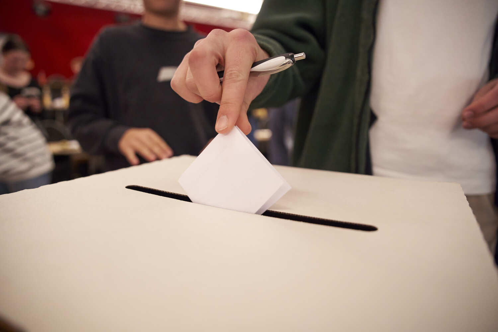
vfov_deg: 53.1
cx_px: 249
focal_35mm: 24
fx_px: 332
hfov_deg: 73.7
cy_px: 166
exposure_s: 1/125
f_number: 2.8
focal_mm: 24
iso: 1600
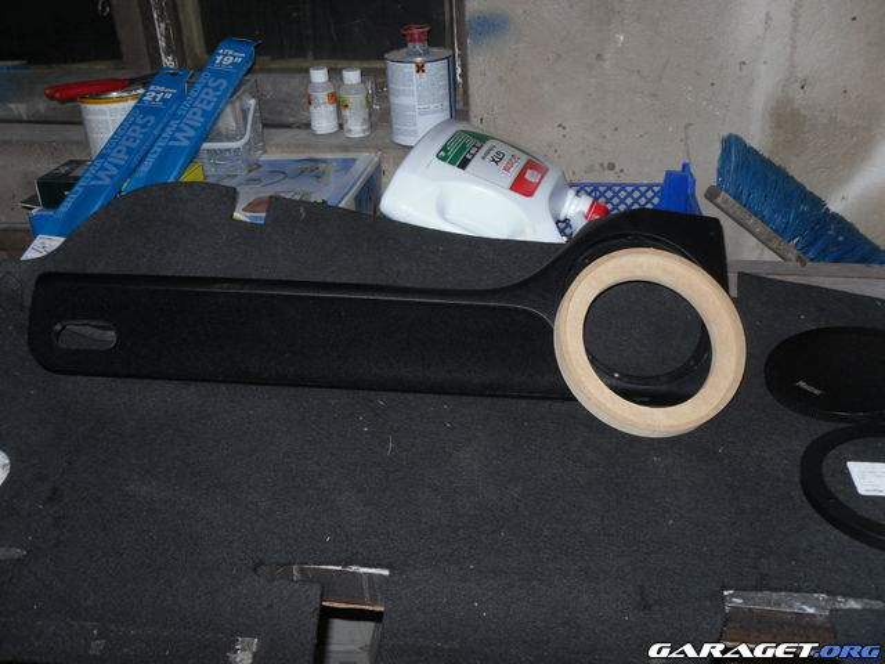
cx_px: 442
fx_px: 895
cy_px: 332
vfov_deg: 40.7
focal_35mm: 35
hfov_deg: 52.6
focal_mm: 6.3
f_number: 3.5
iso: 80
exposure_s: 1/45
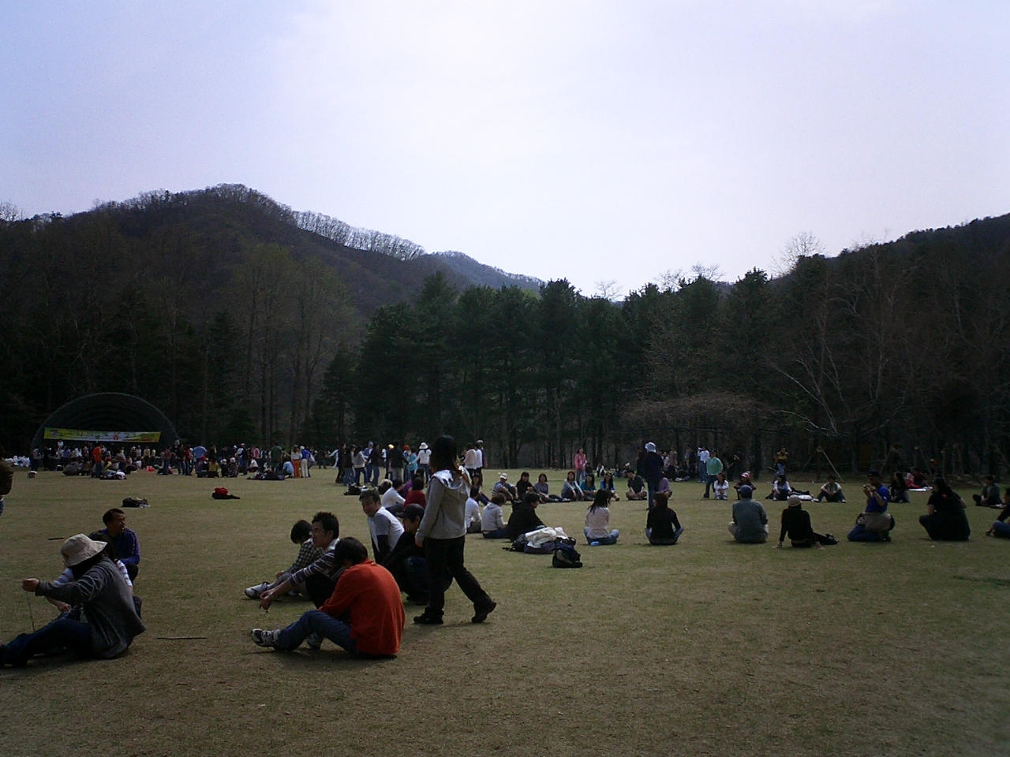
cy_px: 378
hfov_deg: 50.1
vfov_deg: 38.7
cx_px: 505
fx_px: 1080
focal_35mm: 37
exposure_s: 1/1600
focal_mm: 5.6
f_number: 3.5
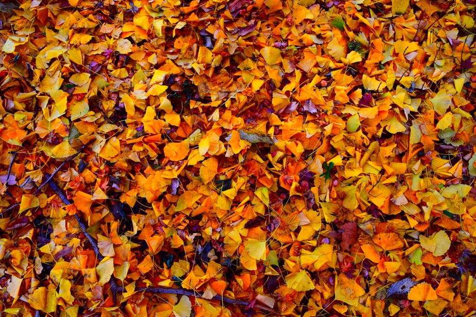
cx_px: 238
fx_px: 357
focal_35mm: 27
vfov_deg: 47.9
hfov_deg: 67.4
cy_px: 158
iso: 800
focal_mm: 18
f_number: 5.6
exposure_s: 1/125
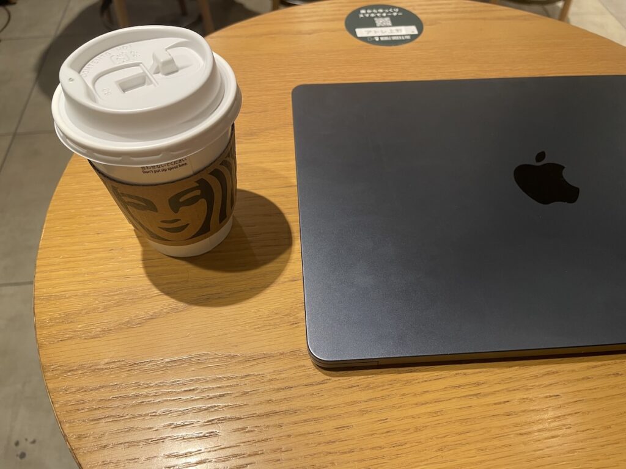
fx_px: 470
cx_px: 313
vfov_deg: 53.1
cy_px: 234
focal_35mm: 26
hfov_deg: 67.3
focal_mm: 4.2
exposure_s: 1/50
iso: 80
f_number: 1.6
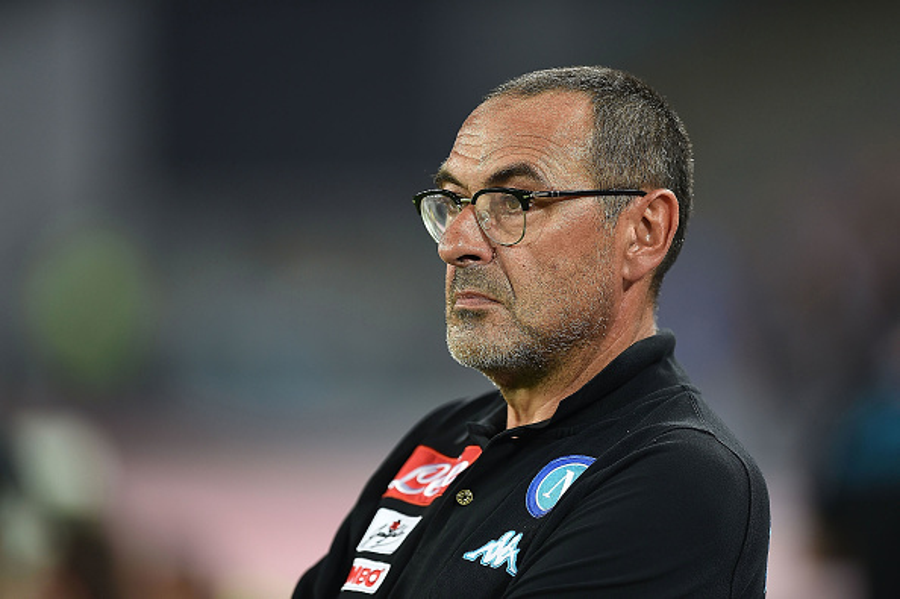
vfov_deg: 3.4
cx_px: 450
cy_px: 300
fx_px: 9991
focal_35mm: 400
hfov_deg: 5.2
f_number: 2.8
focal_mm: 400
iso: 1000
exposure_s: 1/320
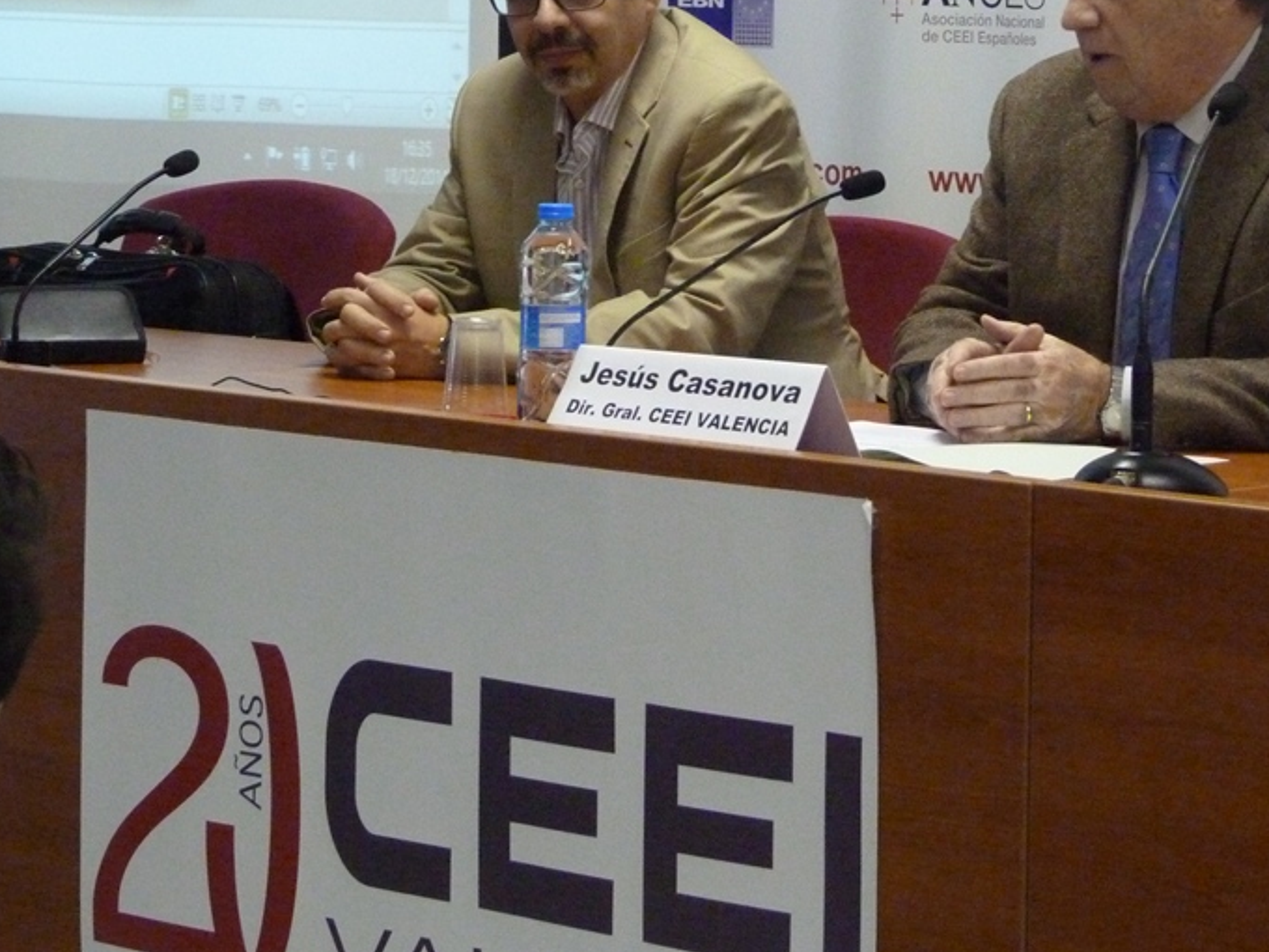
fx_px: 5022
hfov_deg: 14.4
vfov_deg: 10.8
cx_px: 677
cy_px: 263
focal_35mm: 137
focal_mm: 16.5
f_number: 3.4
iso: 800
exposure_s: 1/40
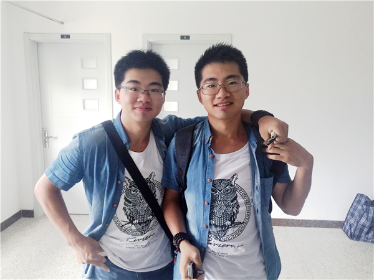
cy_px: 140
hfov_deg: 61.7
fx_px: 313
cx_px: 187
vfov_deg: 48.2
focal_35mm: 29
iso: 100
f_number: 2.2
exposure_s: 1/10
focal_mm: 4.15
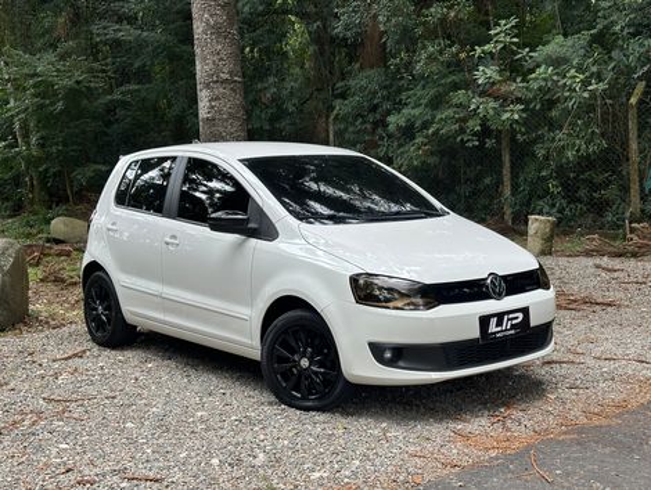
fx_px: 904
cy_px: 245
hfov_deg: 39.6
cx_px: 326
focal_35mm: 48
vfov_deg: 30.3
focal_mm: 6.86
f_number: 1.78
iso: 64
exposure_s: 1/527
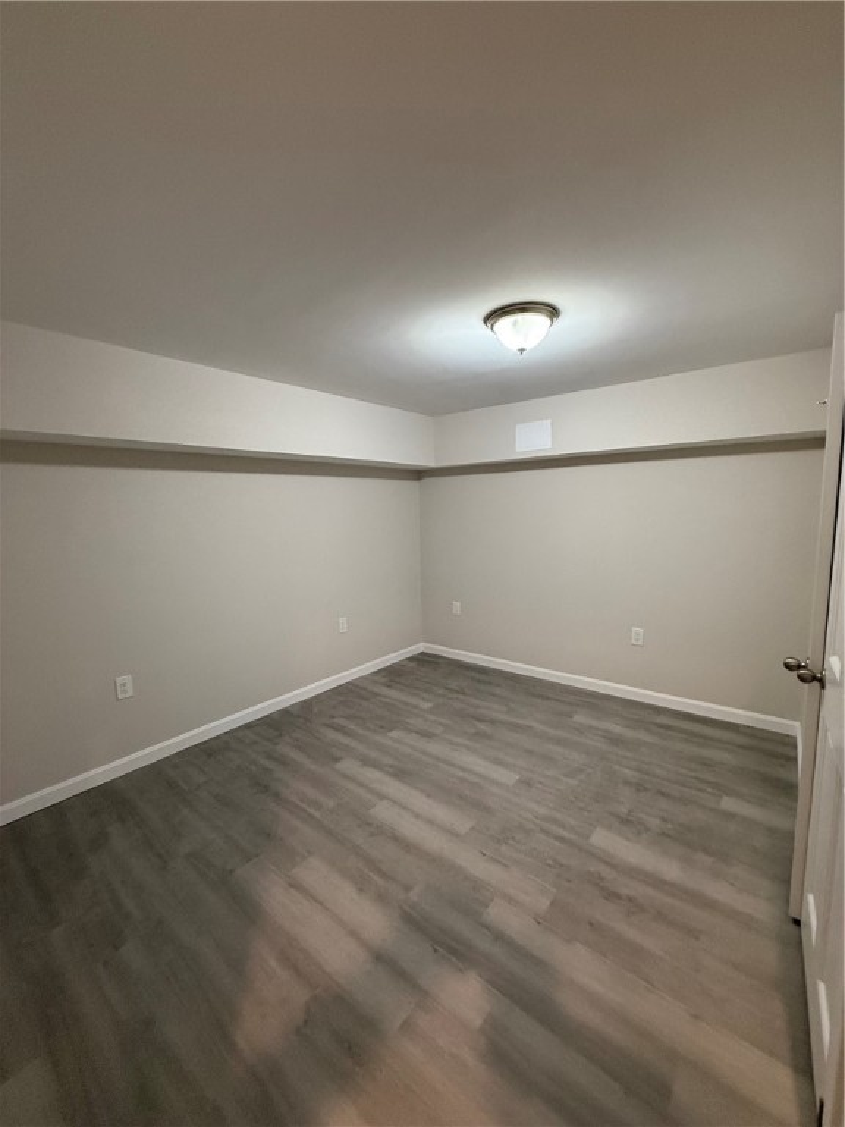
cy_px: 564
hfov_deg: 85.7
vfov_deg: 102.1
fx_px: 456
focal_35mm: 14
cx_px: 422
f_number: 2.2
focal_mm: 2.22
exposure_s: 1/120
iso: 500
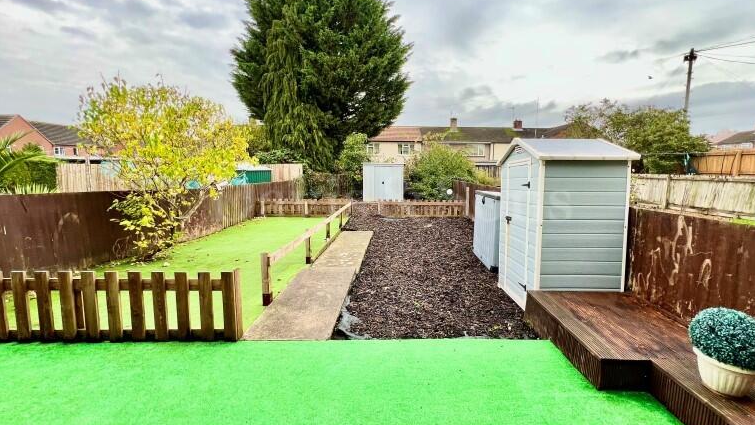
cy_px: 205
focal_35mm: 15
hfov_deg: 102.9
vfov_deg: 70.5
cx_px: 398
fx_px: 300
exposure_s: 1/99
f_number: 1.8
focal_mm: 1.57
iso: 64
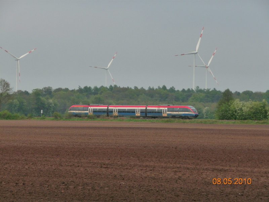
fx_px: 1142
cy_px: 101
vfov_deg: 10.1
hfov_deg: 13.4
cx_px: 134
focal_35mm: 147
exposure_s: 1/320
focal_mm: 25.2
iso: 160
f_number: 4.8
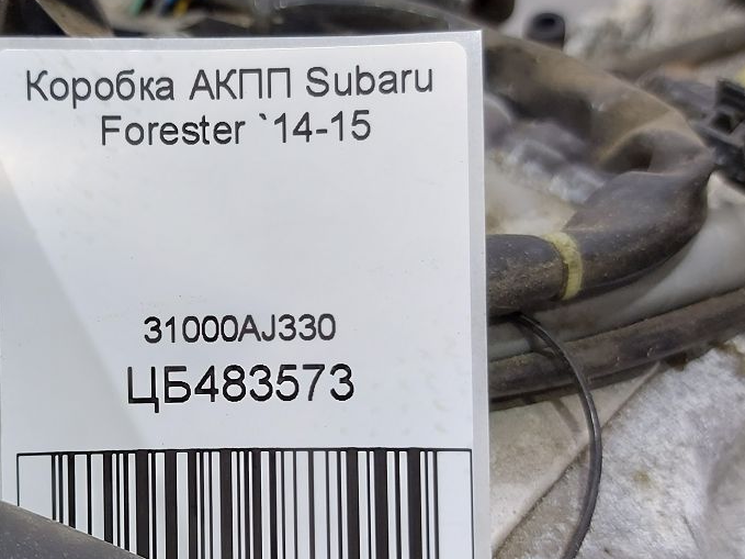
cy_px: 313
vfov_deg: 29.6
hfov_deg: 38.2
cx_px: 215
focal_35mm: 49
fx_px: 1054
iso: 125
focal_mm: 5.23
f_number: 1.8
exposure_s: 1/50
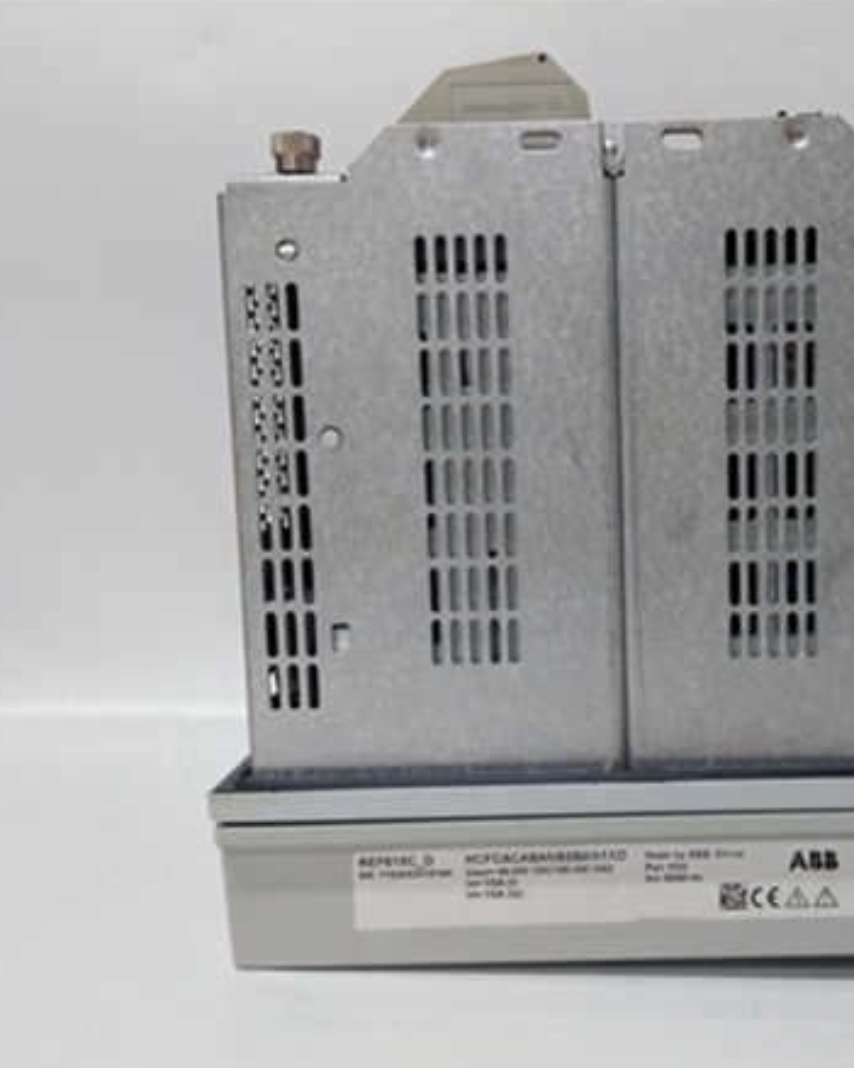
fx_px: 1138
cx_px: 635
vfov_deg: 50.3
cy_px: 535
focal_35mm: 36
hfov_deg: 40.1
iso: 199
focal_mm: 3.79
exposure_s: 1/33
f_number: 2
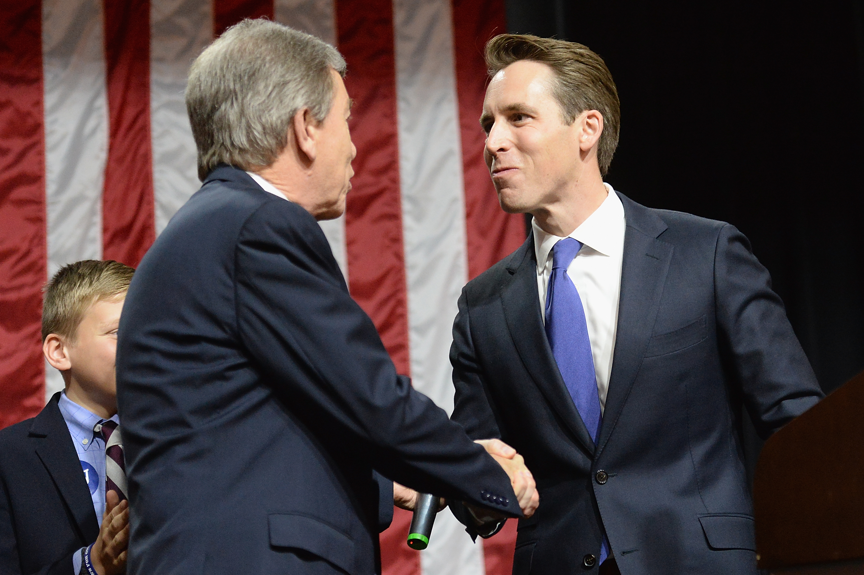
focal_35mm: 70
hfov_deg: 28.9
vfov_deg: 19.4
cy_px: 288
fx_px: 1679
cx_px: 432
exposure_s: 1/200
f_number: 2.8
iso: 5000
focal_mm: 70
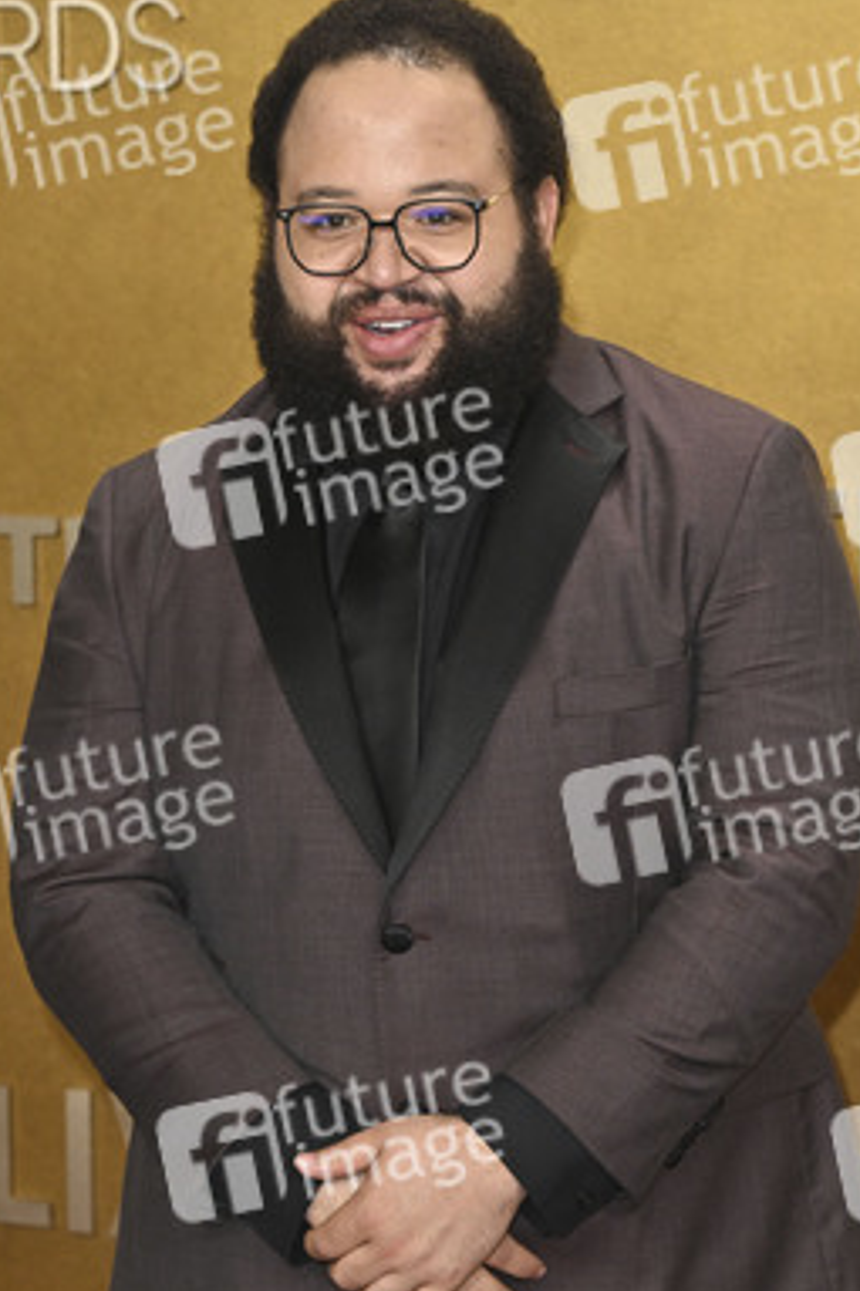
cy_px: 637
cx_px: 428
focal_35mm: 142
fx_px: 5093
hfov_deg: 9.7
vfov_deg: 14.5
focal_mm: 91
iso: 2500
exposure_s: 1/320
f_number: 5.6
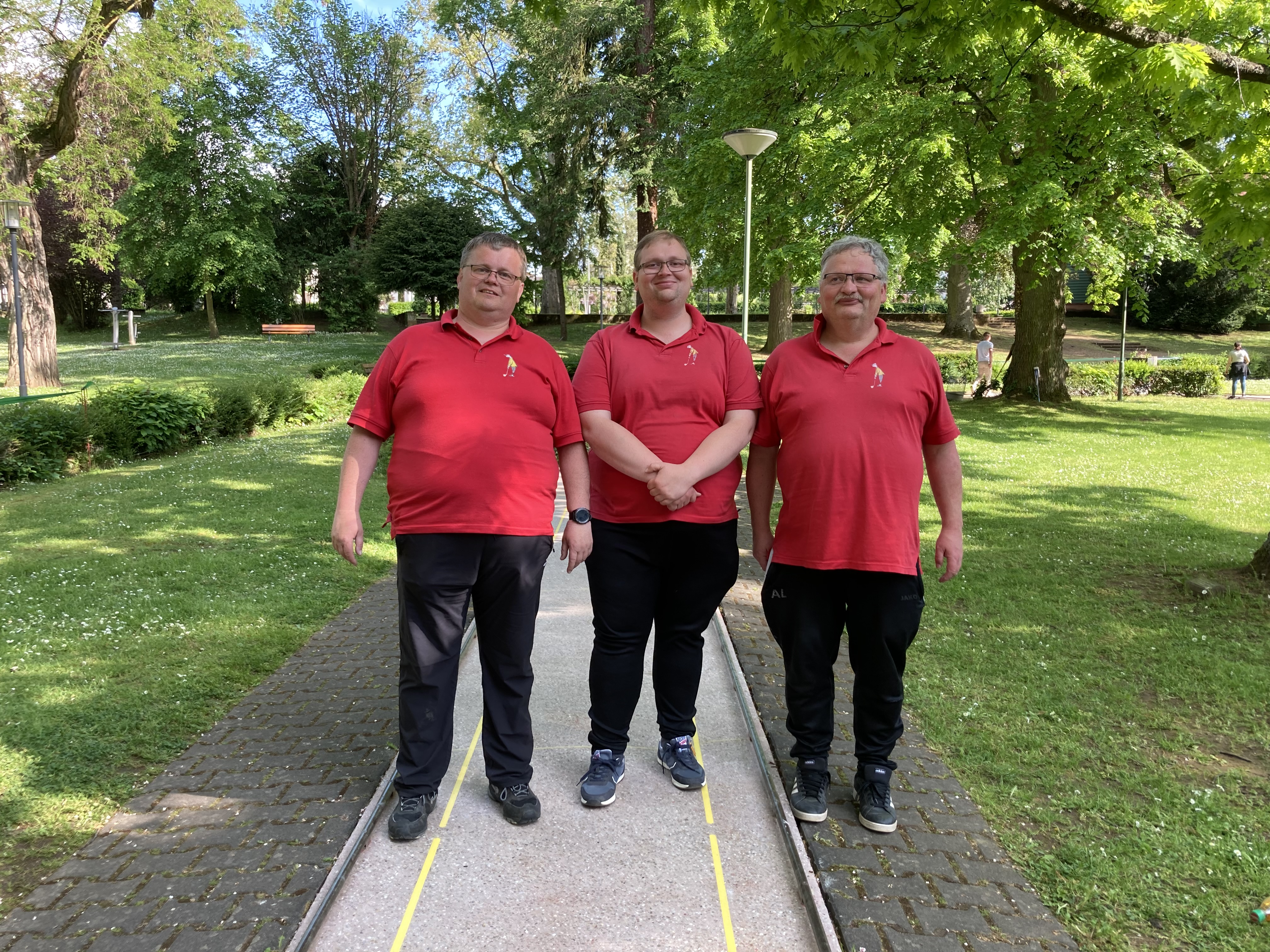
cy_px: 476
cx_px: 635
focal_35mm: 28
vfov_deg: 49.7
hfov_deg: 63.4
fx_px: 1027
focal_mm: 3.99
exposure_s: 1/152
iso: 20
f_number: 1.8
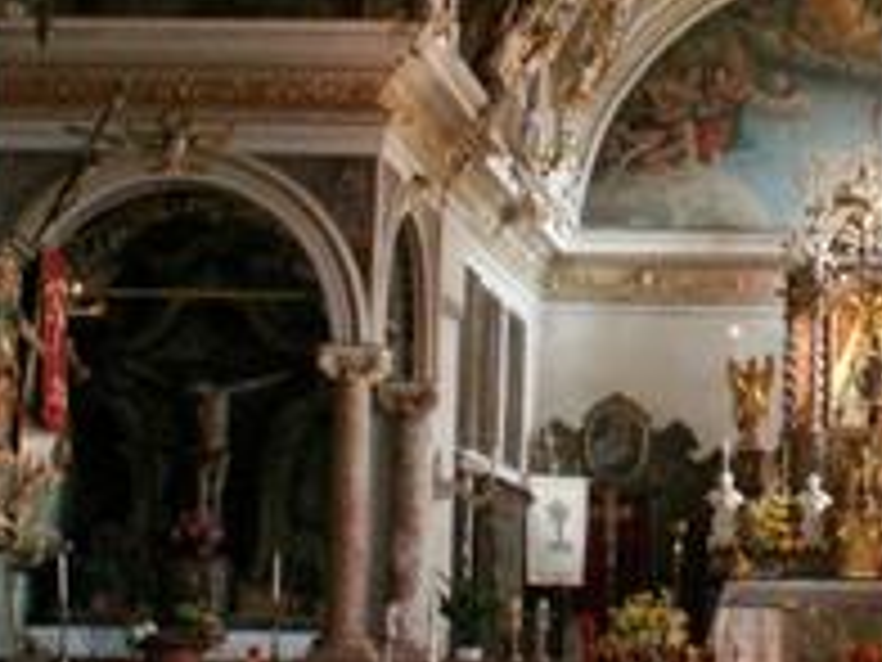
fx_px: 2905
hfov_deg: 17.0
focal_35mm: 114
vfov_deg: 12.9
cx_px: 810
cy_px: 104
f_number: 2.8
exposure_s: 1/15
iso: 160
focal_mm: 5.86
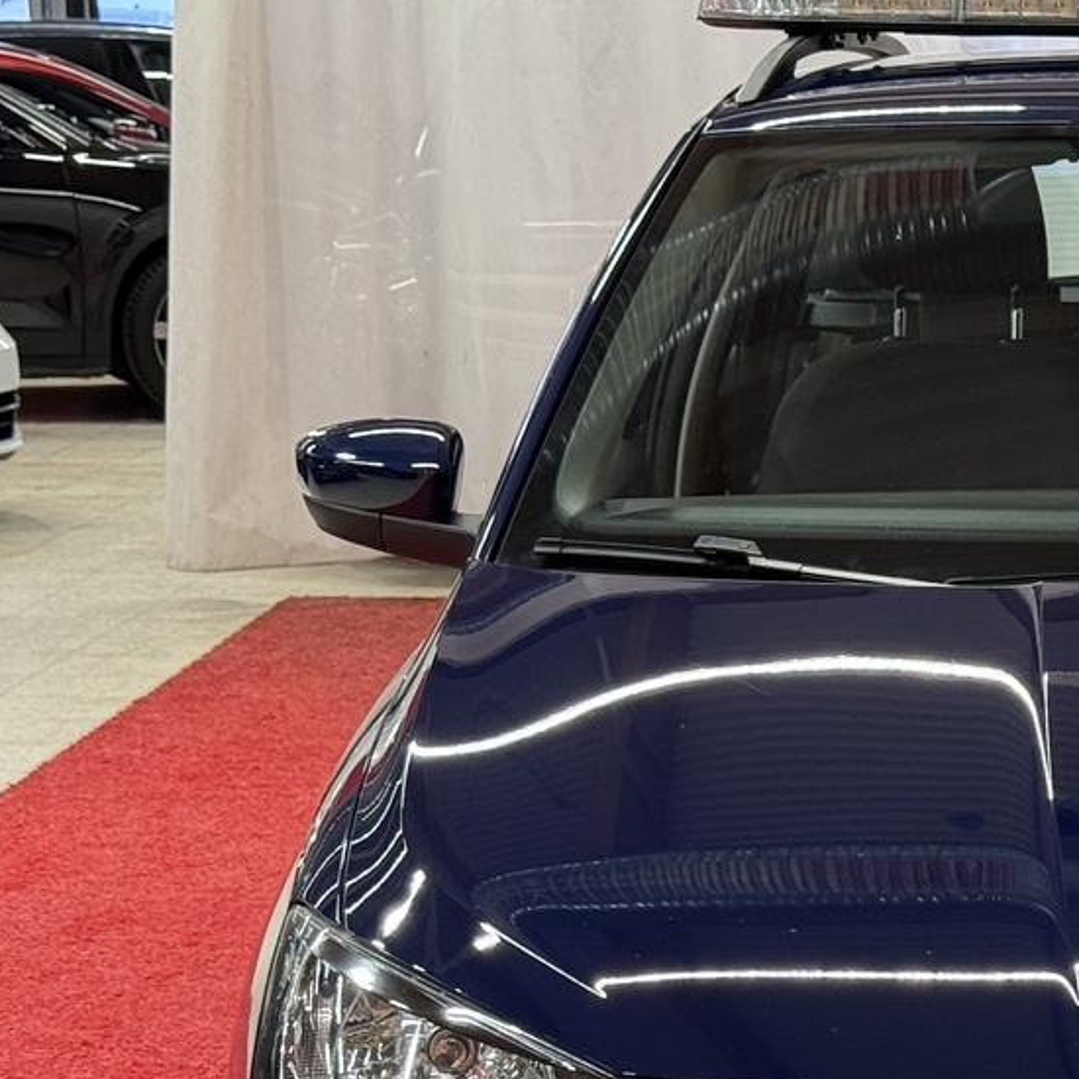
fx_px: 3914
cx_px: 1203
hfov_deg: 15.3
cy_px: 861
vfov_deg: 15.6
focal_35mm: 111
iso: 200
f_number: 1.78
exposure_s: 1/100
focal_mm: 6.76
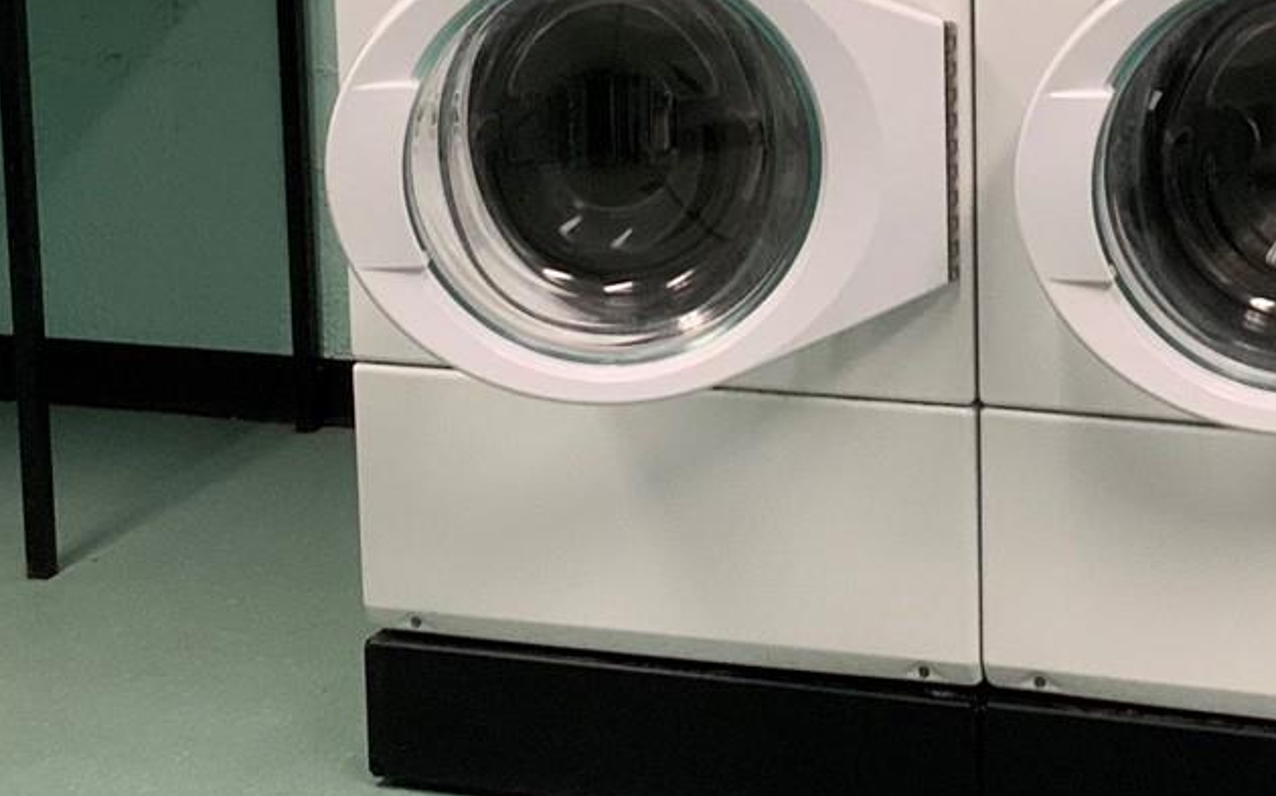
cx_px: 988
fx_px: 3476
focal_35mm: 100
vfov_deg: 12.9
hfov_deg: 20.6
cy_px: 45
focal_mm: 3
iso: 100
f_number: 1.8
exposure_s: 1/60
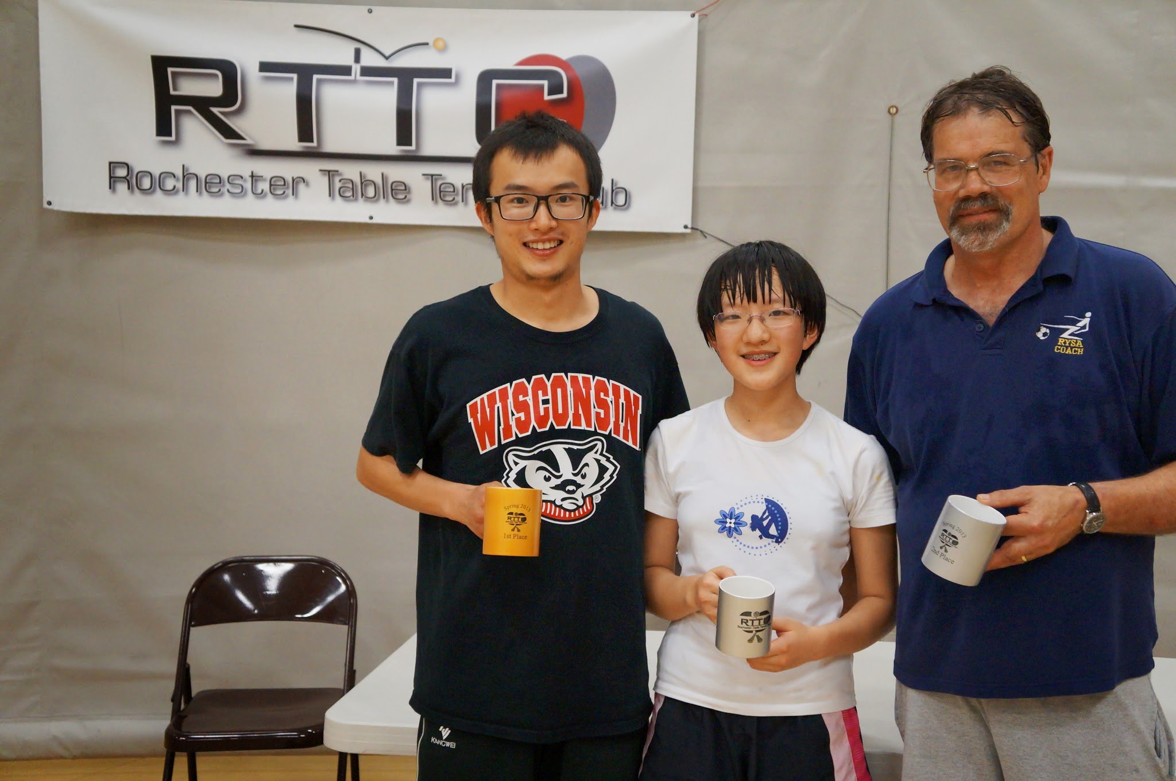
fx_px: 1517
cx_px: 588
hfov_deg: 42.4
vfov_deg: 28.9
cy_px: 390
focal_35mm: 46
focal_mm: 31
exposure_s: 1/160
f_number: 4
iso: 2500
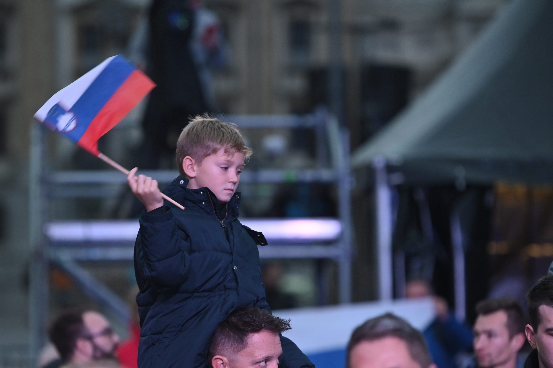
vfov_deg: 5.4
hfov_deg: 8.1
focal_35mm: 254
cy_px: 238
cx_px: 225
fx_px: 3899
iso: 1600
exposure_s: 1/200
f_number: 3.2
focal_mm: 185
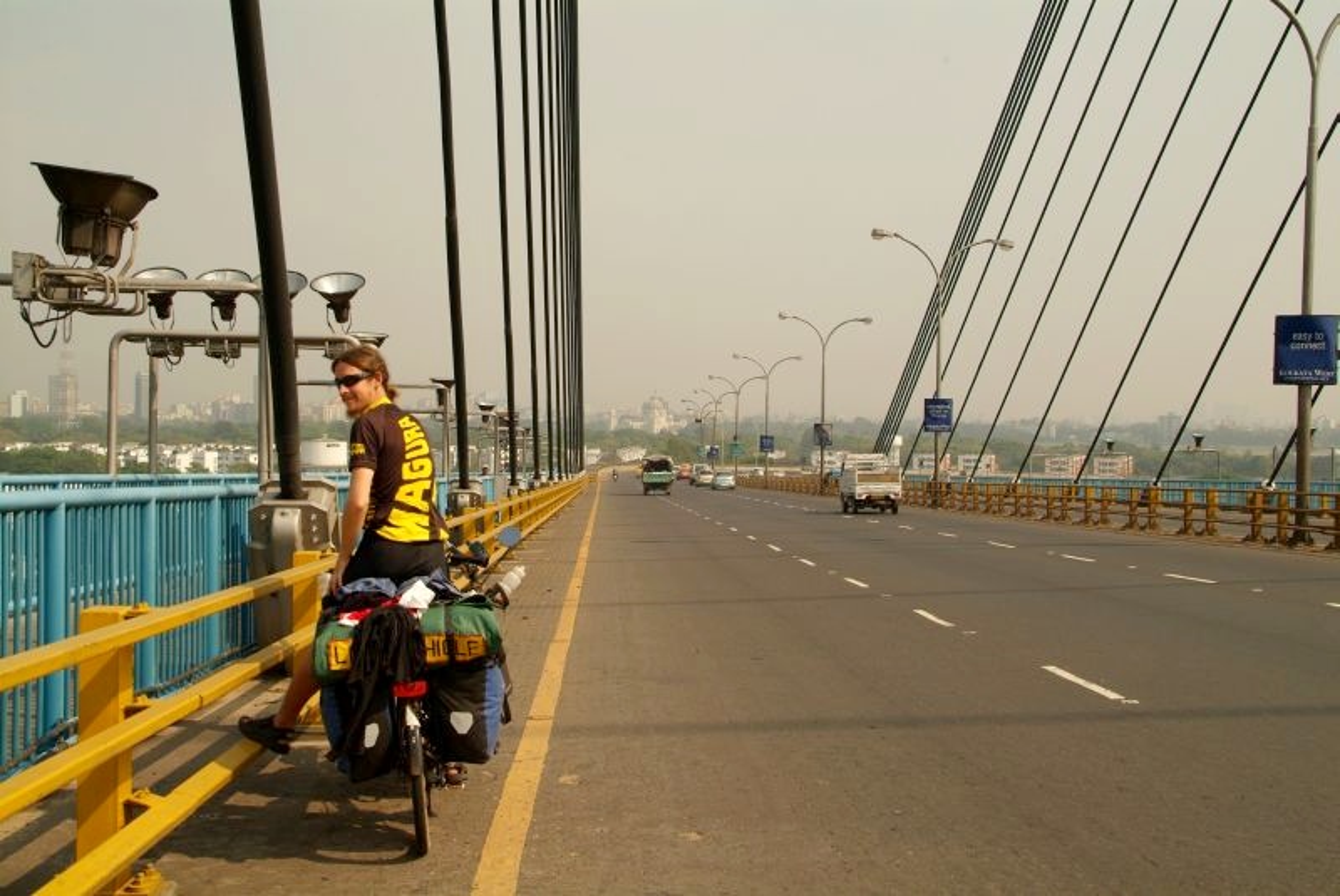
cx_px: 670
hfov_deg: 49.5
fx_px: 1453
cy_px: 448
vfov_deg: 34.3
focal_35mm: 39
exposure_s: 1/250
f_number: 8
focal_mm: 26
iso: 160
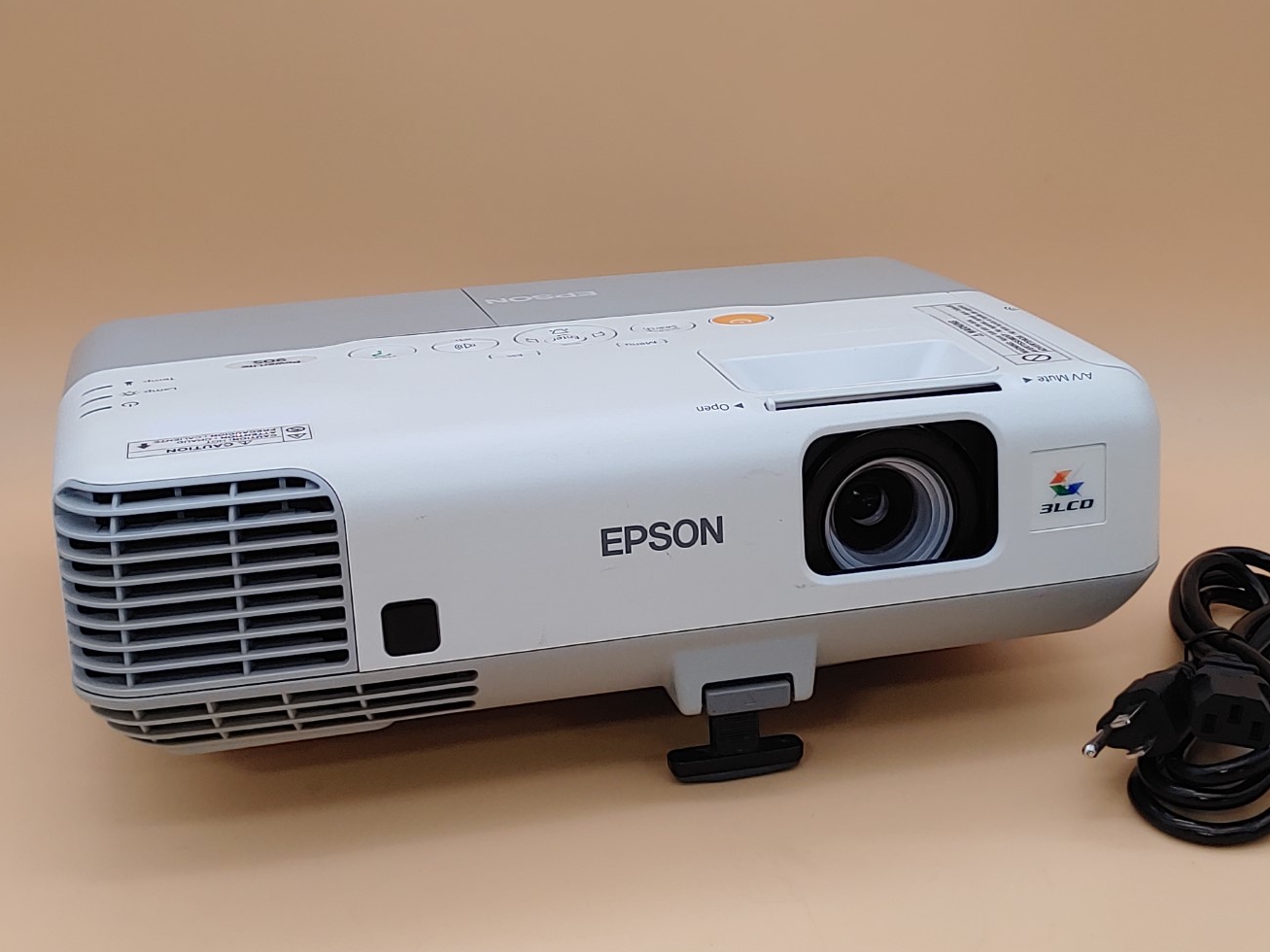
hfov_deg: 35.5
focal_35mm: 54
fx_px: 1981
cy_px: 505
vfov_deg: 27.0
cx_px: 670
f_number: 1.8
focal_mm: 4.36
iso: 50
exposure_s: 1/120
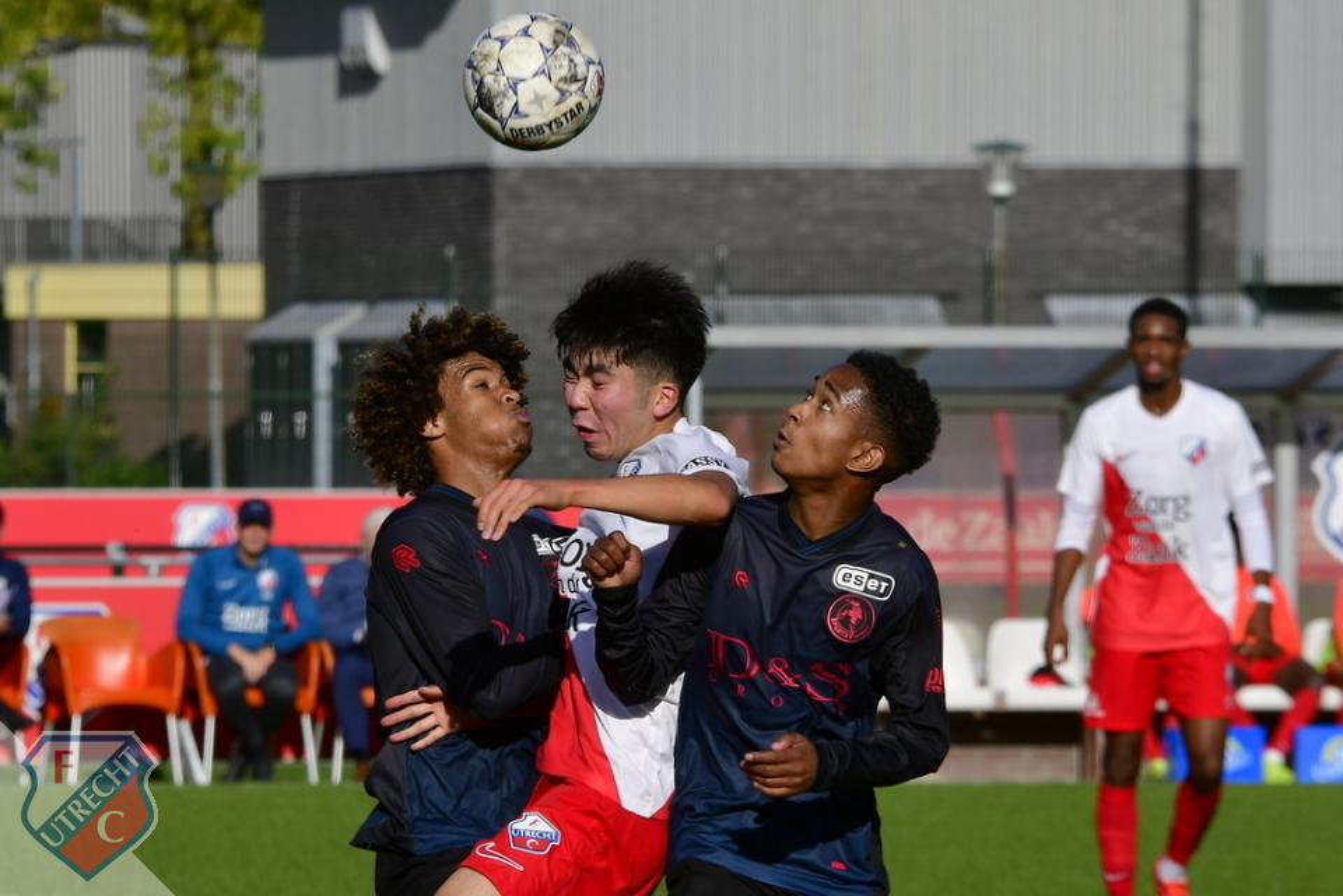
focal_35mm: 300
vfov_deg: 4.6
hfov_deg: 6.9
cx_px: 672
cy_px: 448
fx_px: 11191
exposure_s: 1/1250
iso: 200
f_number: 7.1
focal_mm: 200
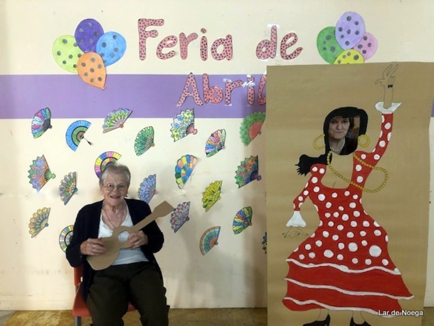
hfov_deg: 63.4
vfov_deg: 49.7
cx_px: 217
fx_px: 351
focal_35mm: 28
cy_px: 163
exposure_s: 1/15
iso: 100
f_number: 1.8
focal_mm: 4
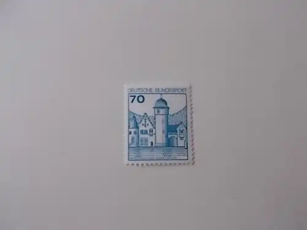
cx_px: 154
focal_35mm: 26
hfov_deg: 67.3
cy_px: 115
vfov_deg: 53.1
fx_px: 231
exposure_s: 1/3
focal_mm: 4.6
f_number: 3.2
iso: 200
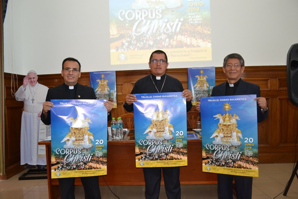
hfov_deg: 67.4
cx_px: 149
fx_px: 224
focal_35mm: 27
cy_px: 100
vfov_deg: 47.9
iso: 1100
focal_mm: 18
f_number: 3.5
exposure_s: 1/60
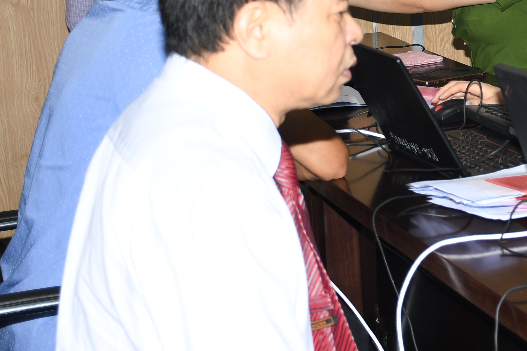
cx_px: 582
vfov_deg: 10.7
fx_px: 1859
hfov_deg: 15.7
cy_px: -30
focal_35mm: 127
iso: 320
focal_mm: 32
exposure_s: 1/200
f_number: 4
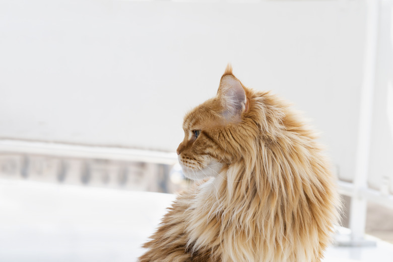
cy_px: 131
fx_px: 928
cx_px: 196
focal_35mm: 85
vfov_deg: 16.1
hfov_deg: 23.9
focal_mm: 85
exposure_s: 1/200
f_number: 8
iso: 100
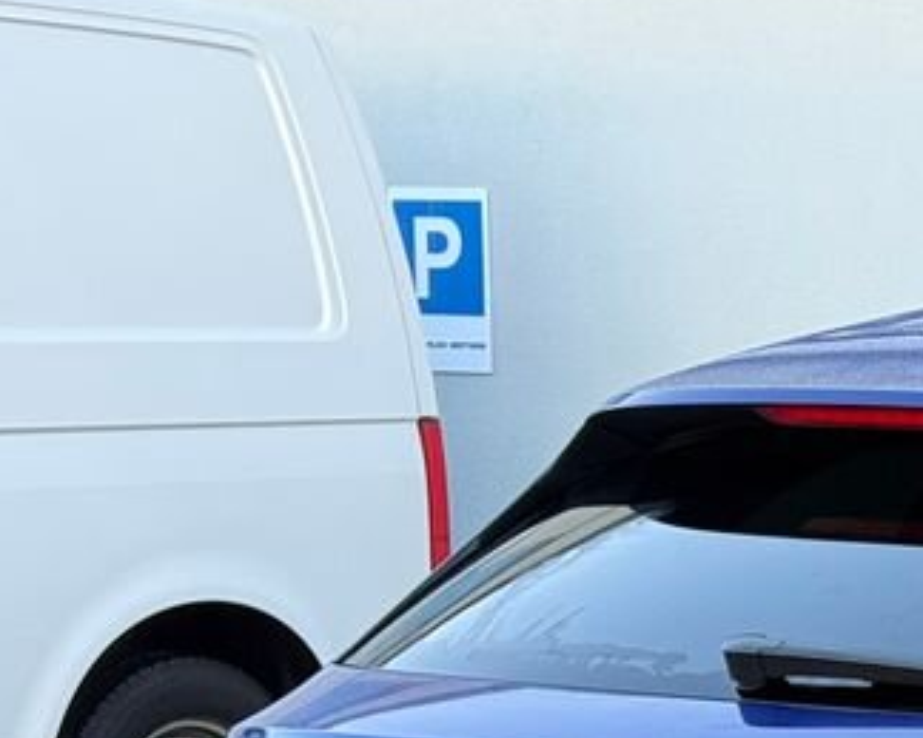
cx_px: 1427
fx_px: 4042
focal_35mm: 148
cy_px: 1051
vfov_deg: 10.1
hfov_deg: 12.3
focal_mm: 6.76
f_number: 1.78
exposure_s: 1/242
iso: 100
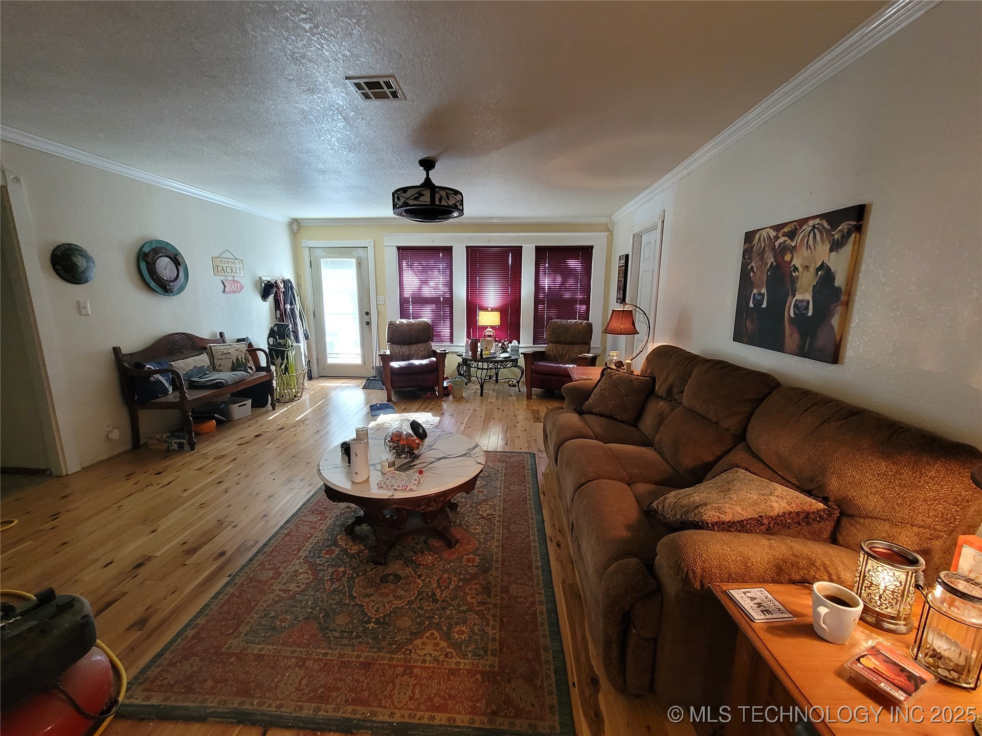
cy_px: 368
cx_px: 491
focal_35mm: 13
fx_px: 369
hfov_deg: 106.2
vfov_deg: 89.9
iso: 320
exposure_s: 1/30
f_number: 2.2
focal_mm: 2.2
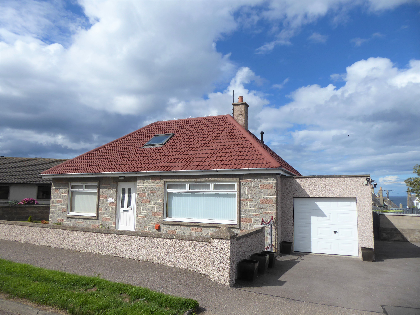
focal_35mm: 25
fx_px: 303
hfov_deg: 69.4
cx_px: 210
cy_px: 158
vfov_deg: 54.9
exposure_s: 1/1600
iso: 80
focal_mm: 4.3
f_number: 3.3
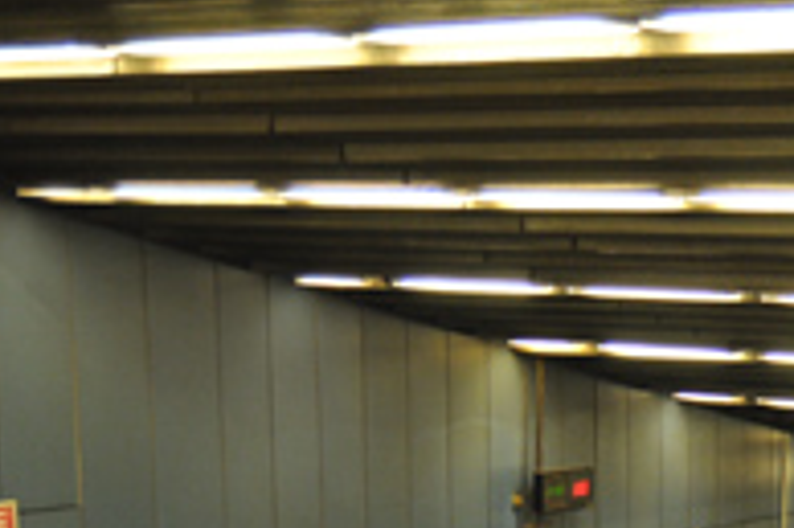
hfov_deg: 21.0
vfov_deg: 14.0
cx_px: 831
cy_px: 733
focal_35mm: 93
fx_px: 2049
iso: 800
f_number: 3.2
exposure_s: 1/40
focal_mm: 20
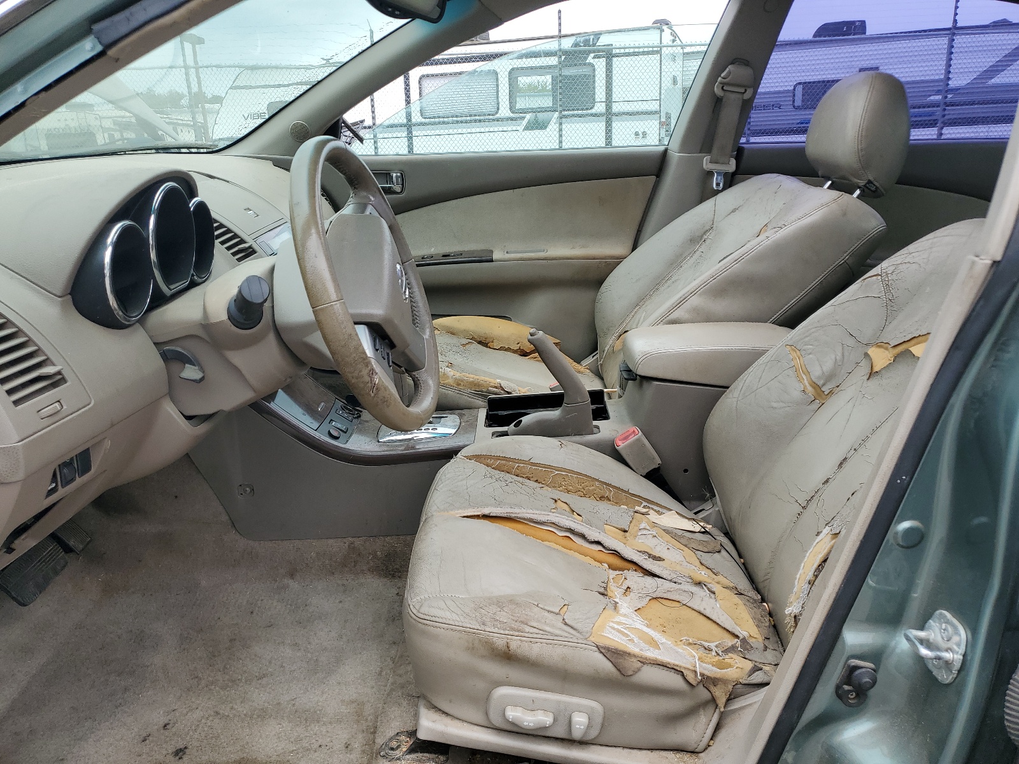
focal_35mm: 26
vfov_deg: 53.1
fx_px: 765
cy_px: 382
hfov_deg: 67.3
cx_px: 510
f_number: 1.5
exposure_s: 1/909
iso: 50
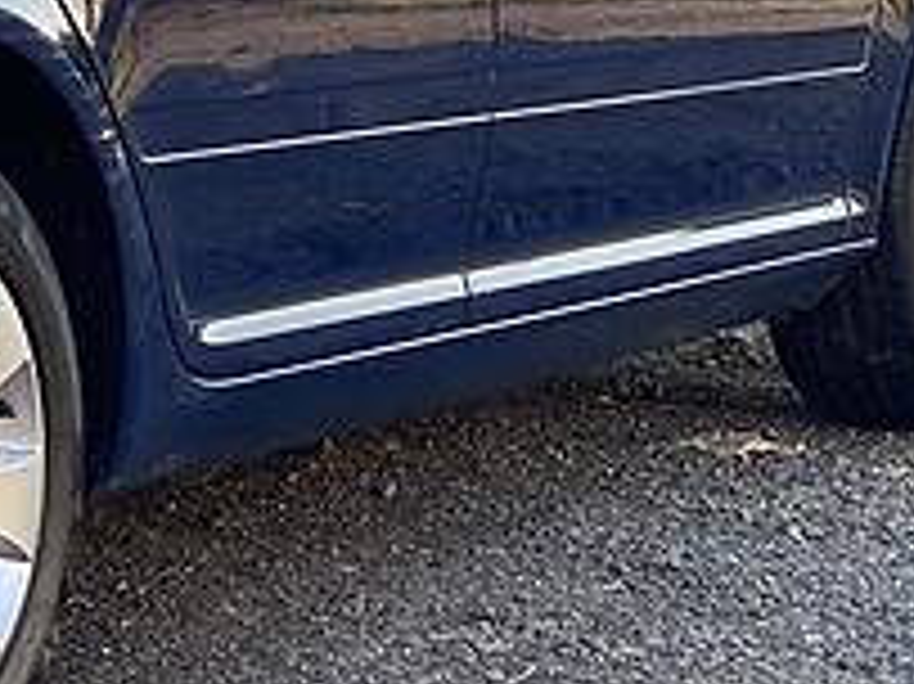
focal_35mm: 205
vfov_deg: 7.1
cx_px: -549
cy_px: -320
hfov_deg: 9.3
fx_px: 5410
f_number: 2
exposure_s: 1/122
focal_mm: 6
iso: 20
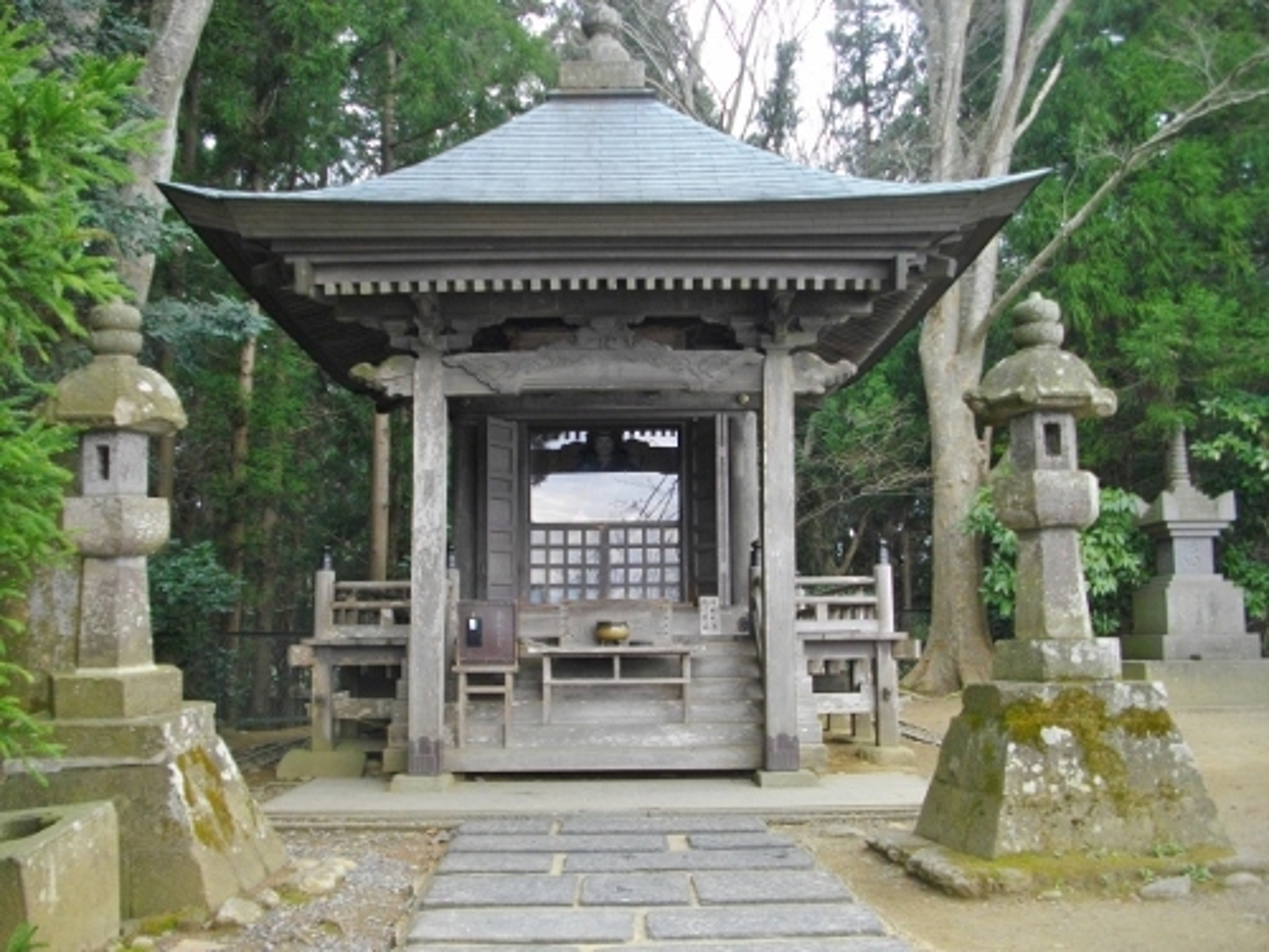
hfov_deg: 56.8
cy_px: 476
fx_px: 1173
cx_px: 634
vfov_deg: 44.2
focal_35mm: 32
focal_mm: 5.7
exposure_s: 1/100
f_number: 2.9
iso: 169
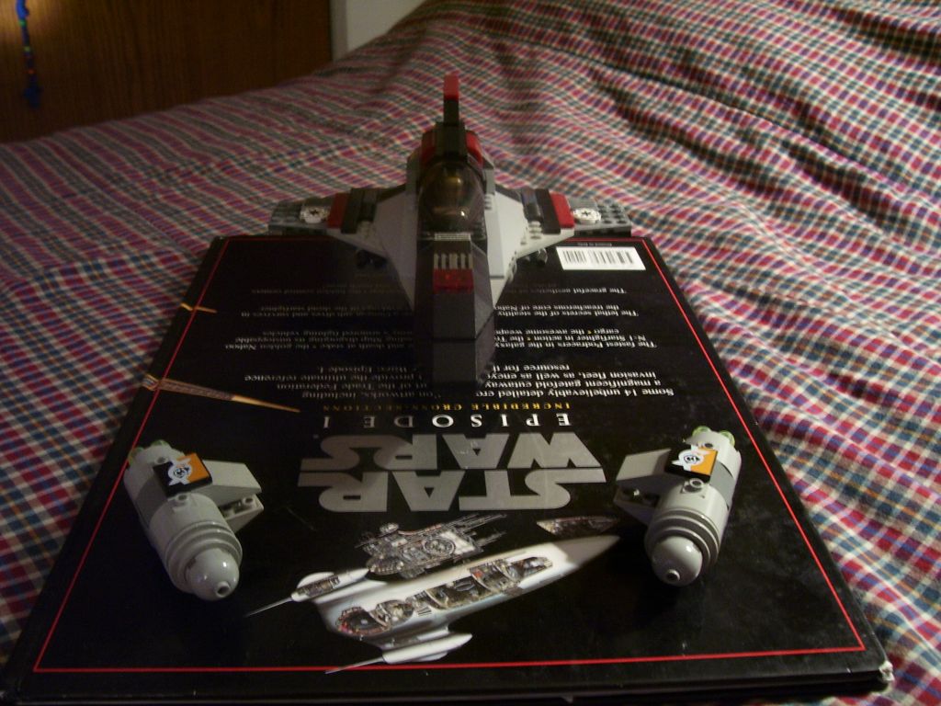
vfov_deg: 41.8
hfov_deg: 54.0
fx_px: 924
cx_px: 470
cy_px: 353
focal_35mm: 34
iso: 160
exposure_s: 1/8
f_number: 2.7
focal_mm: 5.6
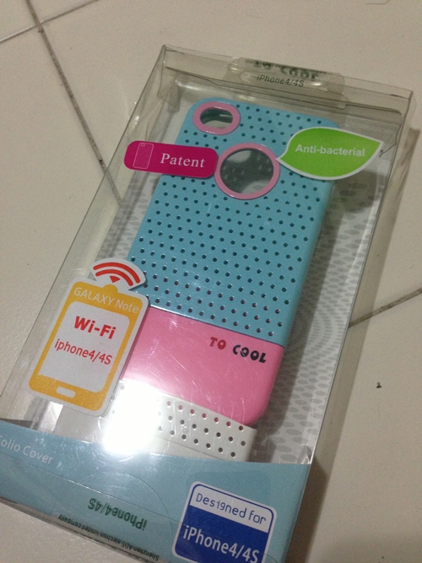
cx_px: 211
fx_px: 537
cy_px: 282
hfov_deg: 42.9
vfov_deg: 55.4
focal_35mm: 33
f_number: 2.4
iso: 200
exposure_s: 1/20
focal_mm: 4.13
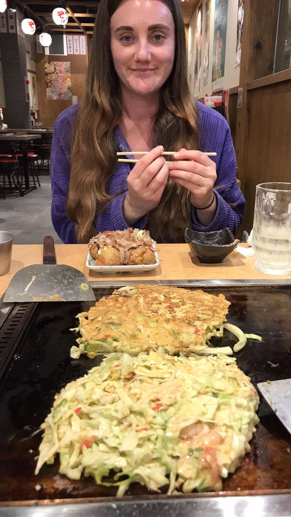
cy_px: 259
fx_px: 425
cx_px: 166
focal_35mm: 31
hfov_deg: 37.7
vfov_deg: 62.6
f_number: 1.8
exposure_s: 1/30
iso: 25
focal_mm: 3.99
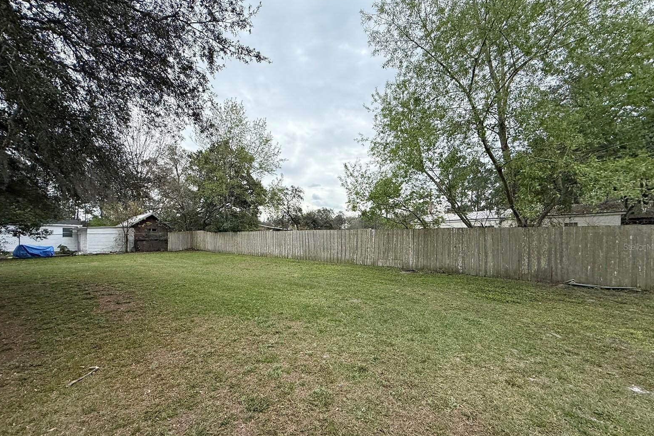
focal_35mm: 15
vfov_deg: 76.9
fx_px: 272
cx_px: 326
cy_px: 246
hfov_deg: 100.4
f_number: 2.2
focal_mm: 2.22
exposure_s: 1/1125
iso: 64
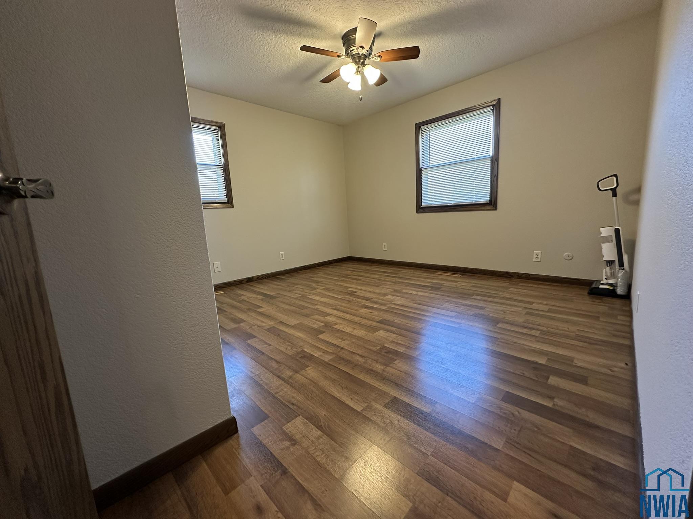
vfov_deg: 85.7
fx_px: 280
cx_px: 346
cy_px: 260
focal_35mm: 14
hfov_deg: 102.1
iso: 200
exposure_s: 1/60
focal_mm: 2.22
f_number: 2.2
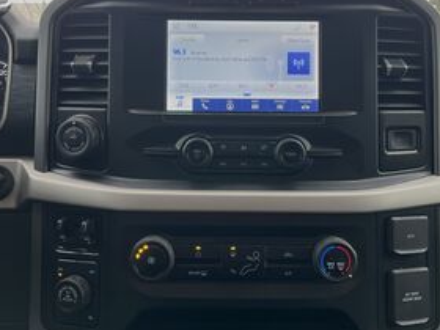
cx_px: 229
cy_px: 136
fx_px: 496
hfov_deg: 47.8
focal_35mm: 39
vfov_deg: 36.7
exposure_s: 1/122
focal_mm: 5.1
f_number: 1.6
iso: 64
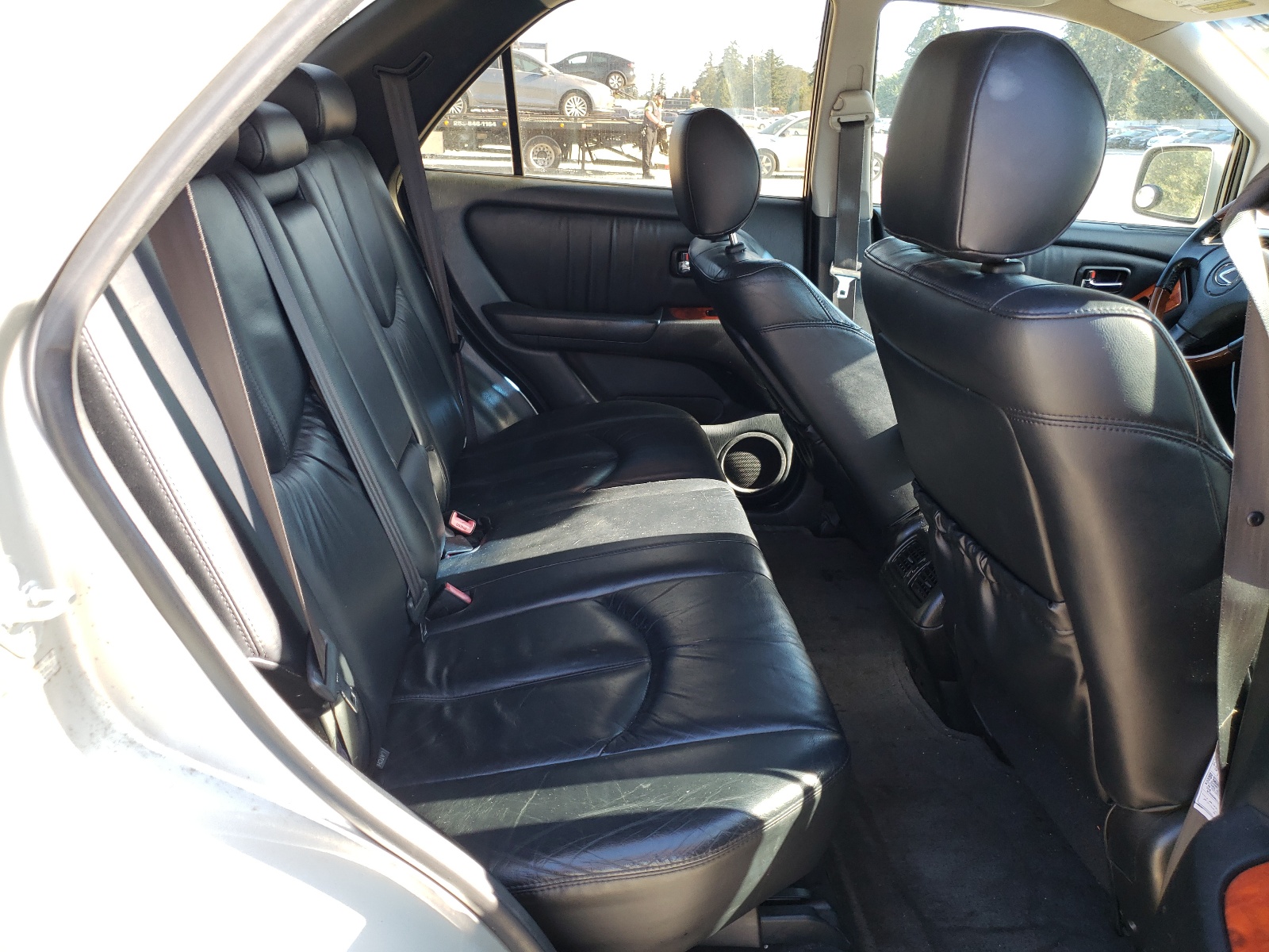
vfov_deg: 53.1
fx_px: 953
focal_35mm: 26
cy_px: 476
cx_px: 634
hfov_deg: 67.3
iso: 50
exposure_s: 1/109
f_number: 1.5
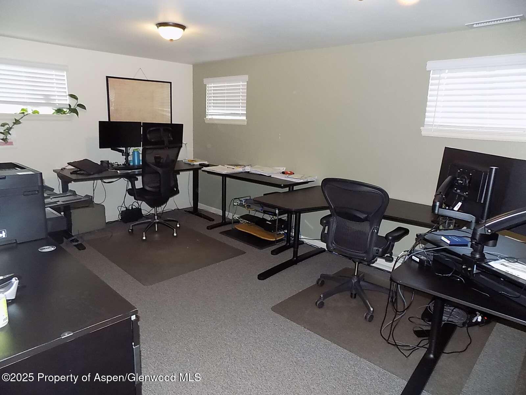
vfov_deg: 58.9
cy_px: 198
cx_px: 263
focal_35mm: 23
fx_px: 349
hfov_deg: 73.9
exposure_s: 1/30
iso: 360
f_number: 3.1
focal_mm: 4
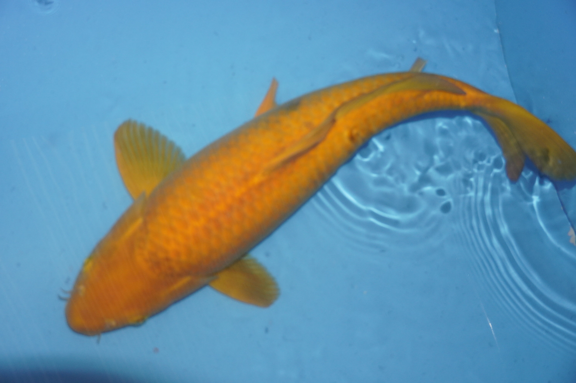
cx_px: 288
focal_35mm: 50
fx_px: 791
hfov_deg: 40.0
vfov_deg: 27.2
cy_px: 192
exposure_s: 1/160
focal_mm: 33
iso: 1250
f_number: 4.5
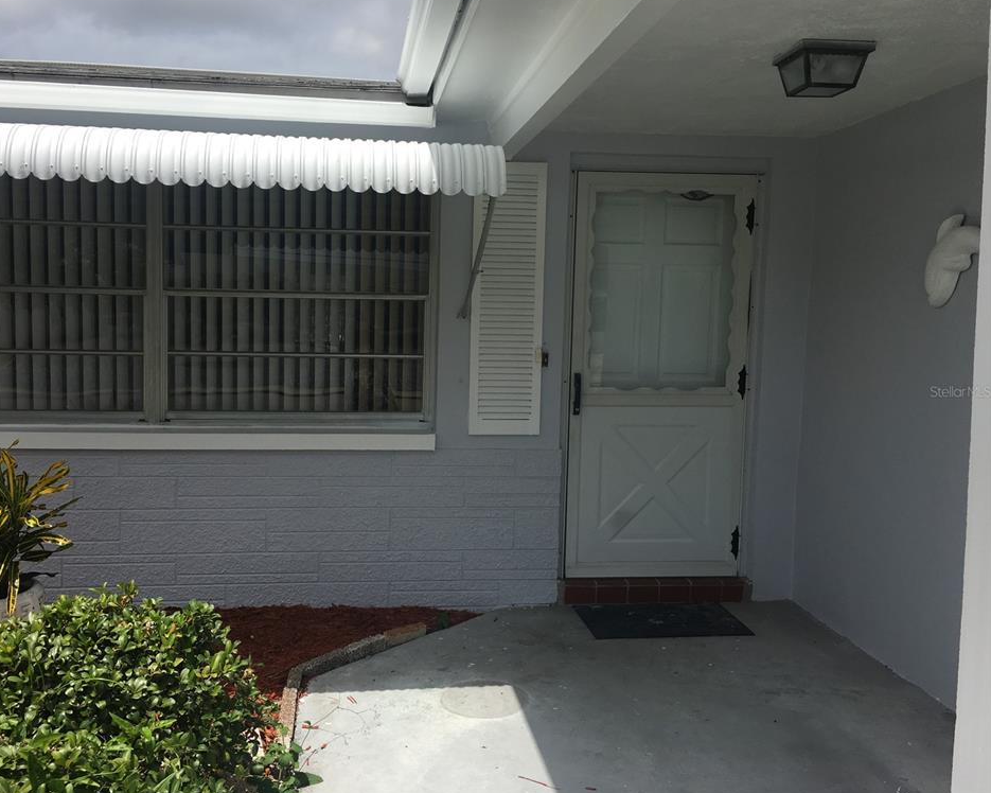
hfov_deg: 57.1
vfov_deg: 47.1
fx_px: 909
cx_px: 452
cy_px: 391
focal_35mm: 31
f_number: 2.2
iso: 25
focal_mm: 4.15
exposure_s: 1/2331
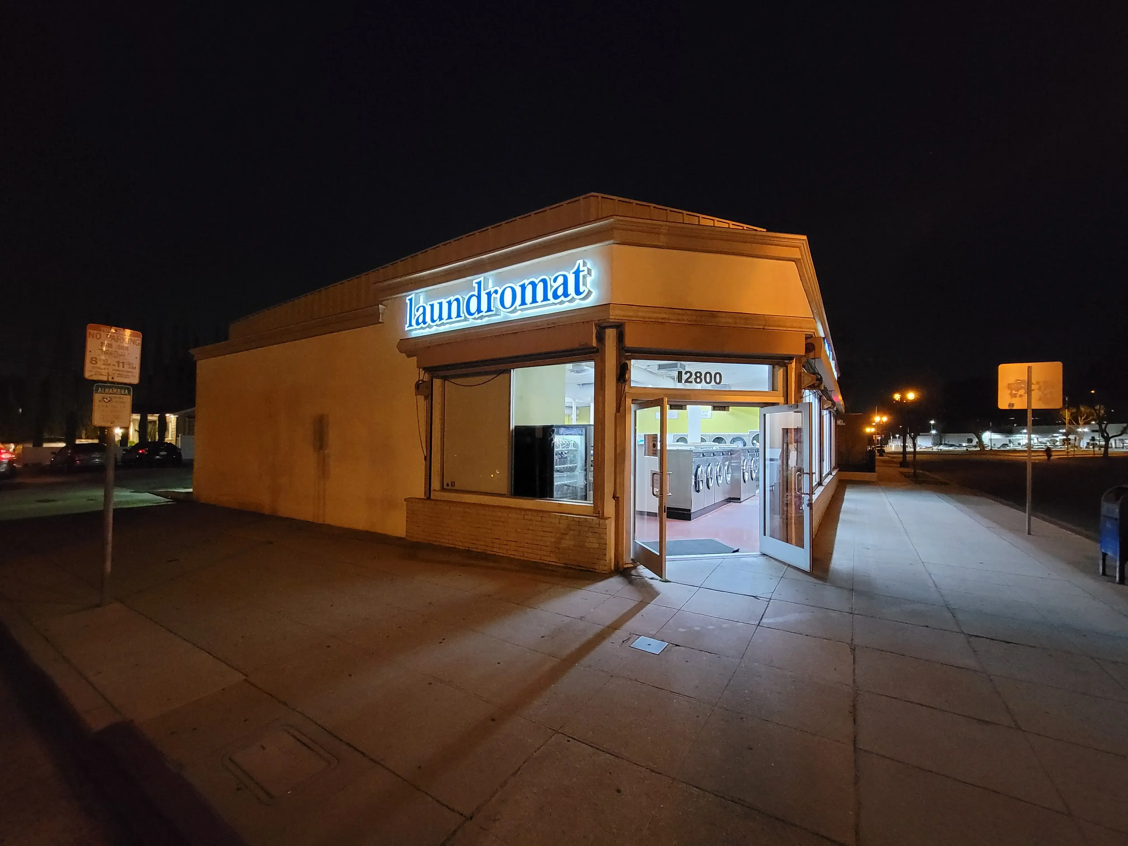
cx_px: 564
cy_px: 423
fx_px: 424
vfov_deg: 89.9
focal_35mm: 13
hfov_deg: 106.2
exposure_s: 1/24
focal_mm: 2.2
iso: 1250
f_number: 2.2
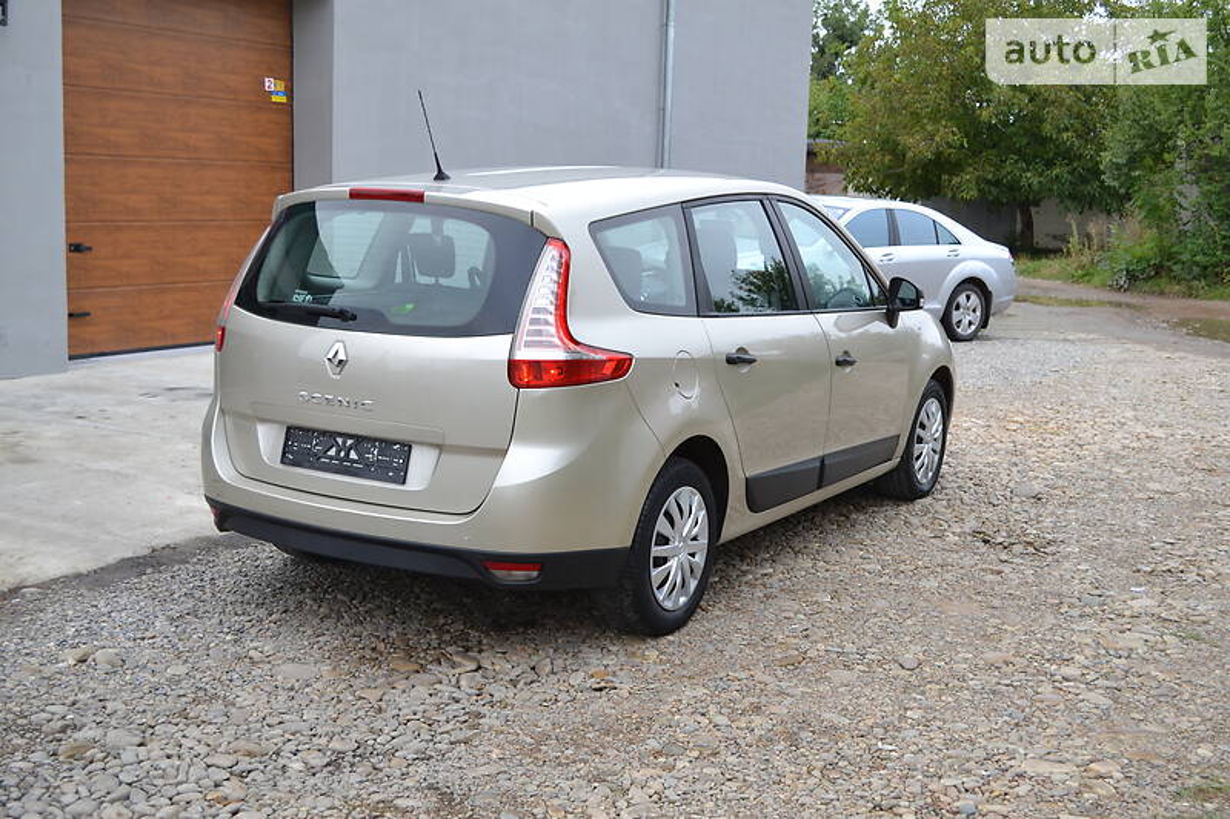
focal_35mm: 44
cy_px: 410
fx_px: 1486
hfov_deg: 45.0
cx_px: 615
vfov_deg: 30.8
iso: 400
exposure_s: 1/100
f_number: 5
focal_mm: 29
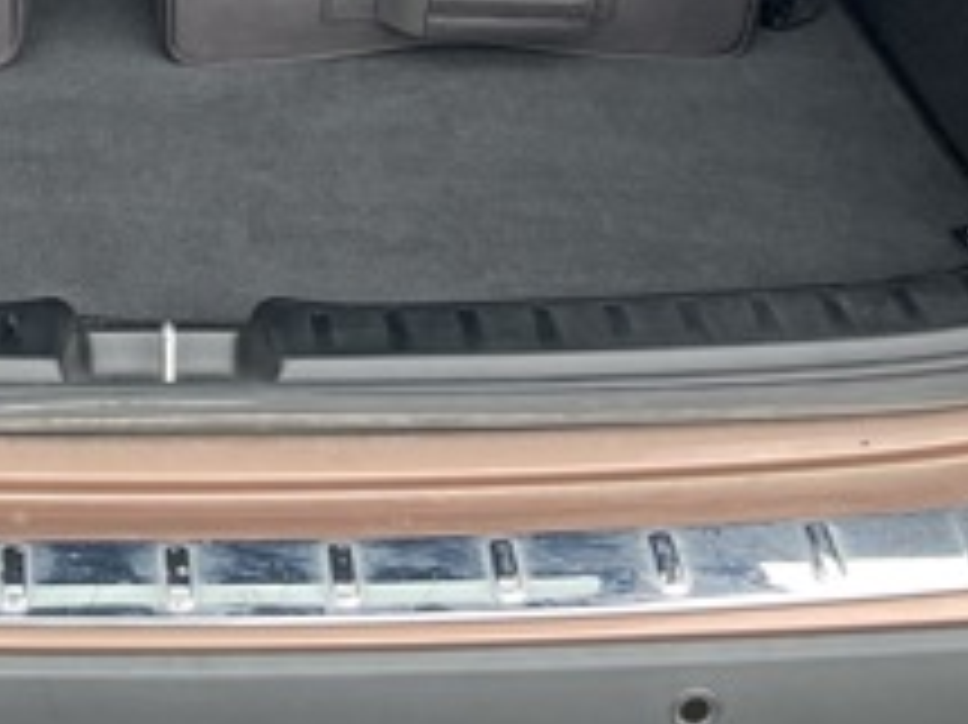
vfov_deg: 15.4
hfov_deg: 20.7
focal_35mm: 93
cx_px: 131
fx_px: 2599
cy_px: -103
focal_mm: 5.1
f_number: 1.6
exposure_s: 1/121
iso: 125
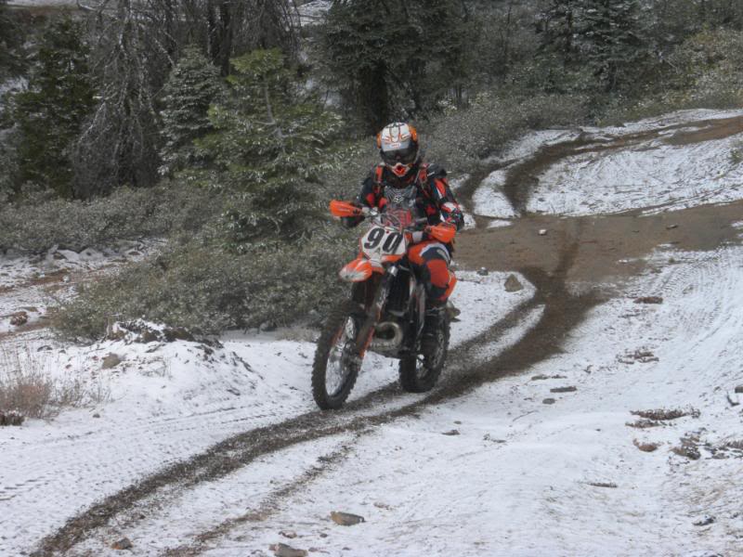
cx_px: 372
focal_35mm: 100
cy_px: 278
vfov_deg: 14.8
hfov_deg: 19.6
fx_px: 2146
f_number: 5.1
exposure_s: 1/468
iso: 136
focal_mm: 17.7
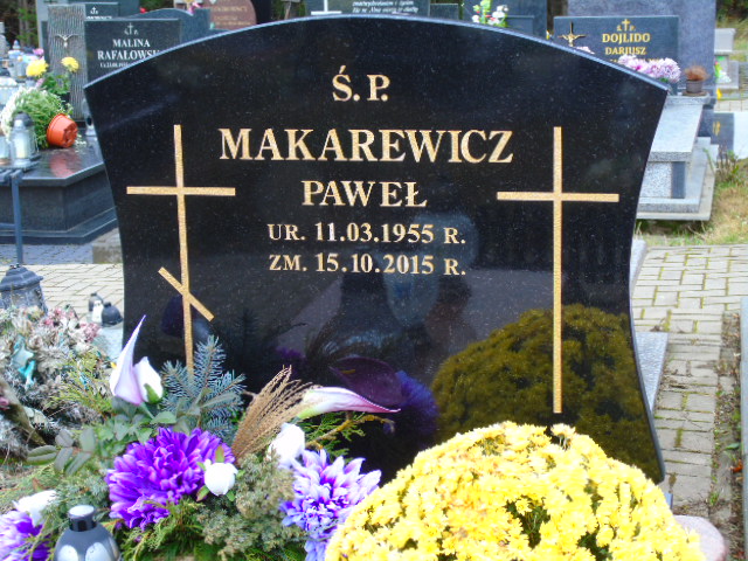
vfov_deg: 20.7
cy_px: 280
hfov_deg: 27.4
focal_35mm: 71
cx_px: 374
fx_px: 1534
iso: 80
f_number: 4.7
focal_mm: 13
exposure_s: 1/30
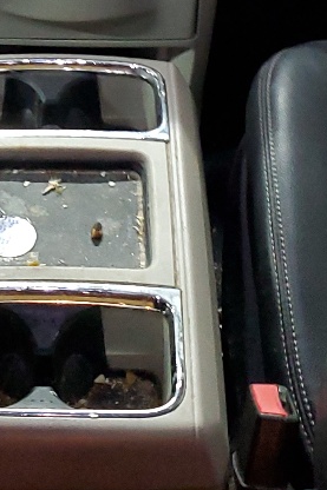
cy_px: -19
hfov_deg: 13.0
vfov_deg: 19.0
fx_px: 1418
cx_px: 28
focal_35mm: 104
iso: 283
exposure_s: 1/17
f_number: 1.5
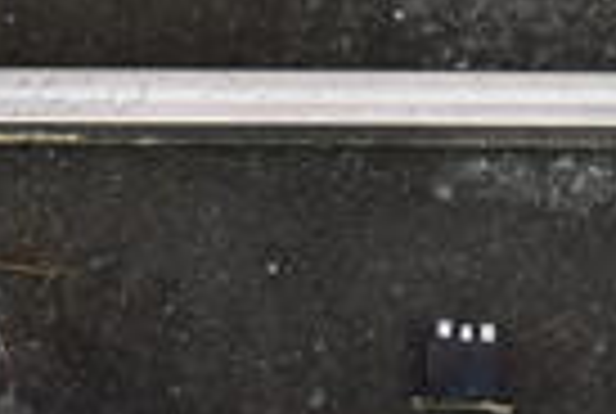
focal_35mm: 120
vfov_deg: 10.3
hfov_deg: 17.0
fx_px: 2058
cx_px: 378
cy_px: -495
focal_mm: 18
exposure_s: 1/125
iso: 220
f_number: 3.5
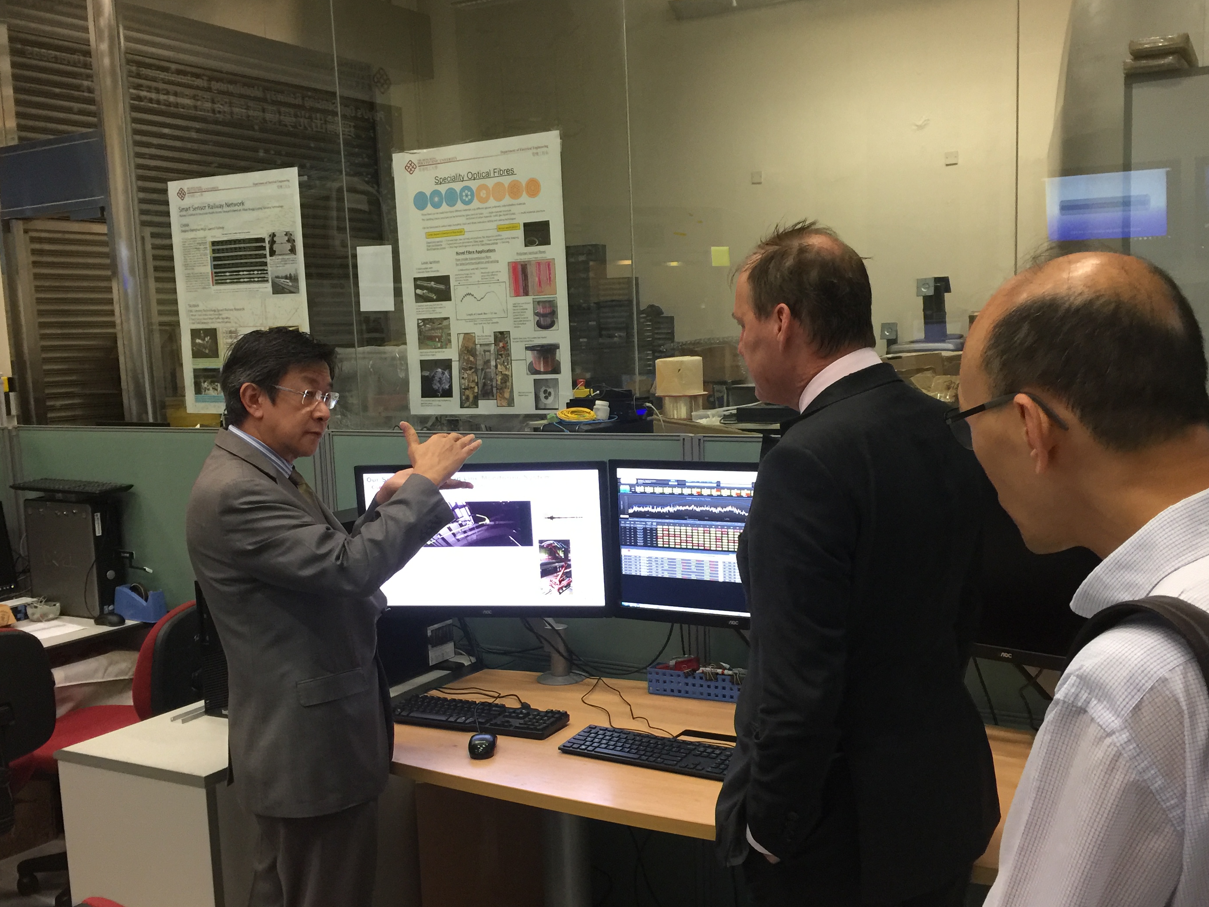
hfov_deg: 53.9
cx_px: 663
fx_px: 1187
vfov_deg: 41.8
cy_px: 493
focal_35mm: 34
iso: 100
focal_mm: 4.15
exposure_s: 1/17
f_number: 2.2
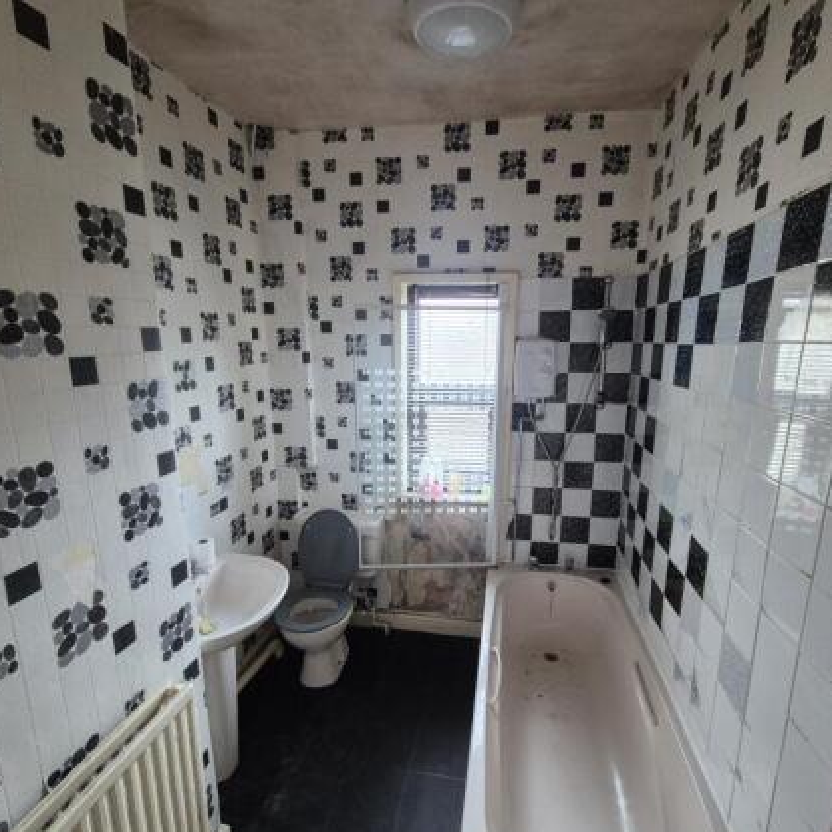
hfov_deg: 87.3
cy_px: 432
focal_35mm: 16
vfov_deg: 87.4
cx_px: 440
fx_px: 435
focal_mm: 2.2
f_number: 2.2
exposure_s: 1/50
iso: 800
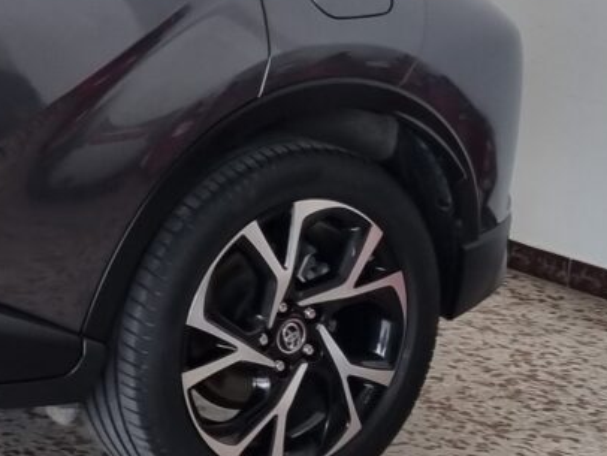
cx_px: -665
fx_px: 2298
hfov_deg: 12.8
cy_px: 49
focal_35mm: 131
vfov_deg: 11.3
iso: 50
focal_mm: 5.4
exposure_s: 1/100
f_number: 1.8
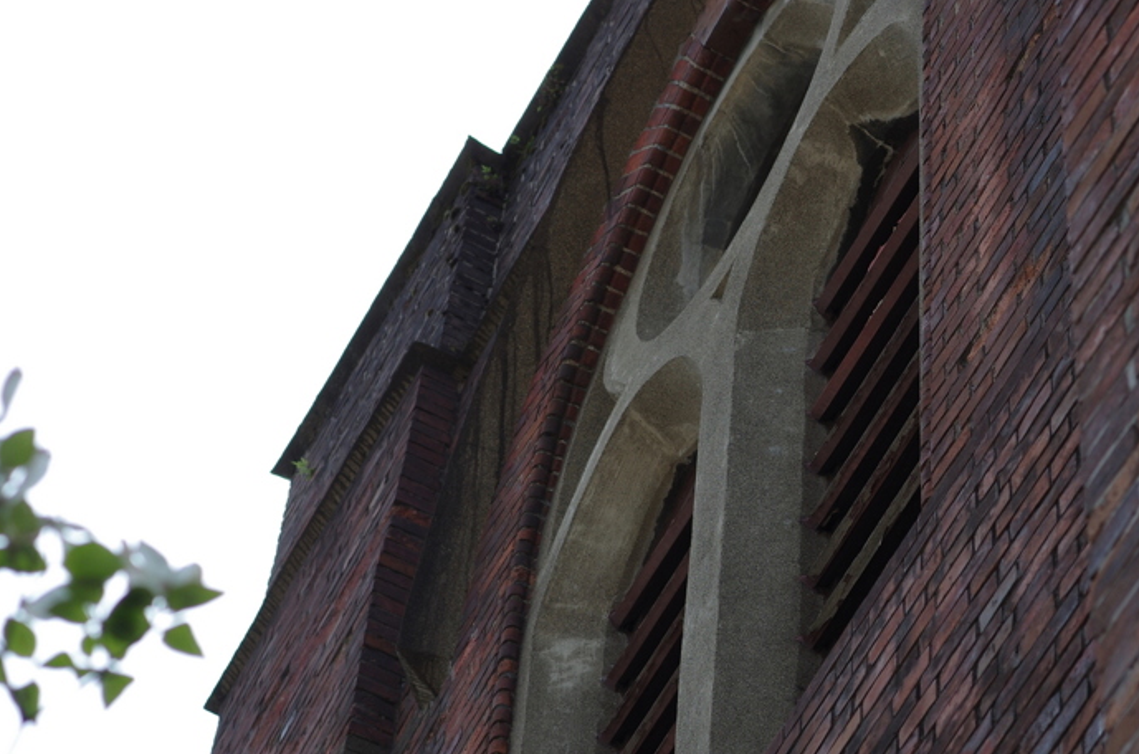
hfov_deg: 13.2
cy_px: 385
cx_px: 828
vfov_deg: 8.8
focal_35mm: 156
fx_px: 4924
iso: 100
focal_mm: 70
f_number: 5
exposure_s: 1/320
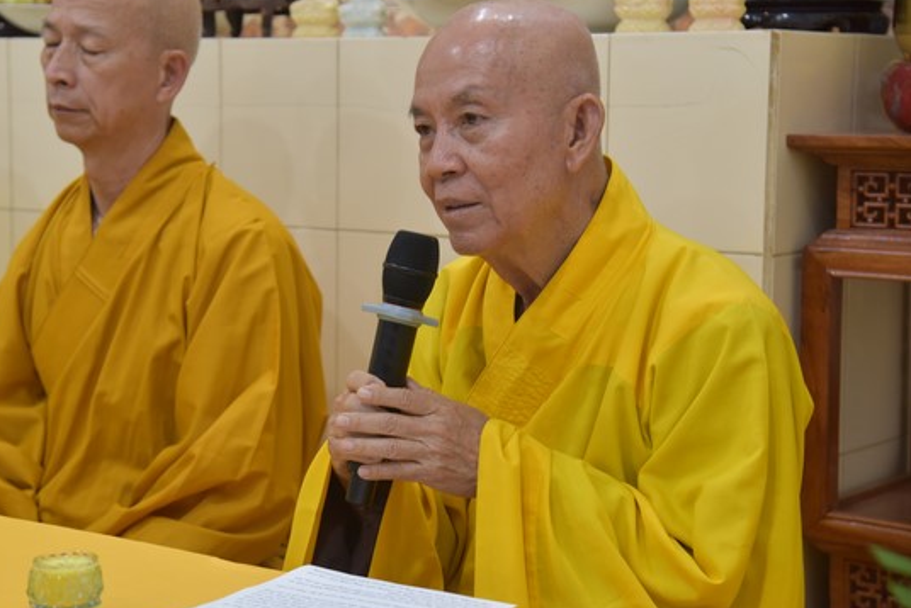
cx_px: 369
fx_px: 2025
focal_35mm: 80
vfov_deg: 17.1
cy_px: 260
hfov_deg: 25.3
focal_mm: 66
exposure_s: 1/125
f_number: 4
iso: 1400
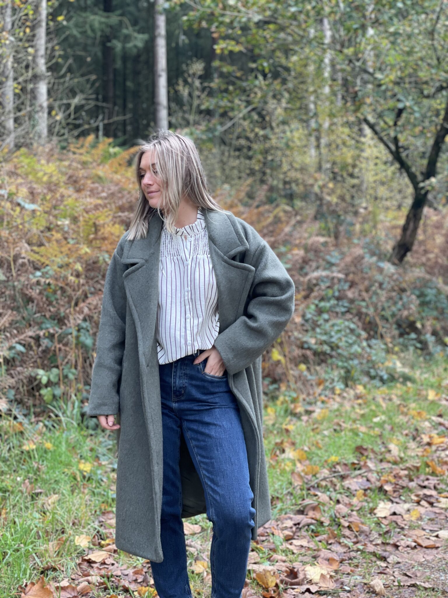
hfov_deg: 28.0
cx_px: 224
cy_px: 299
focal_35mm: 52
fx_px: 897
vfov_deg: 36.8
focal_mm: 6
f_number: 2
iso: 64
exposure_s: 1/122
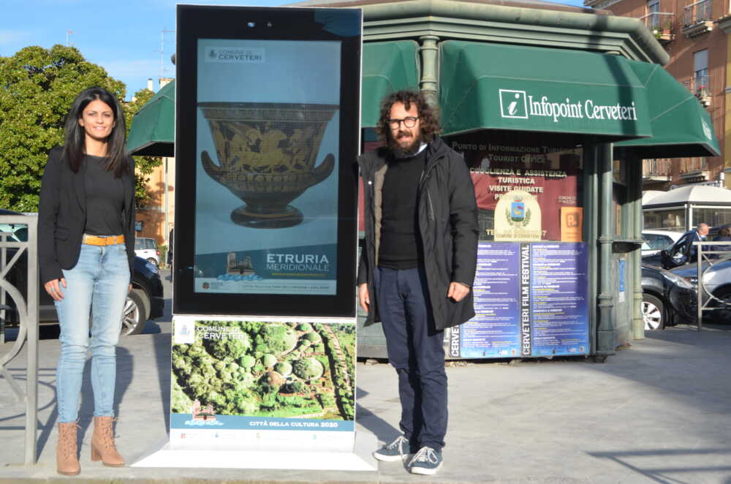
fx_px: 1064
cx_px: 366
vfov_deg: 25.6
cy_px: 242
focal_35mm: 52
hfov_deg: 37.9
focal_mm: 35
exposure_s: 1/250
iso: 125
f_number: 8
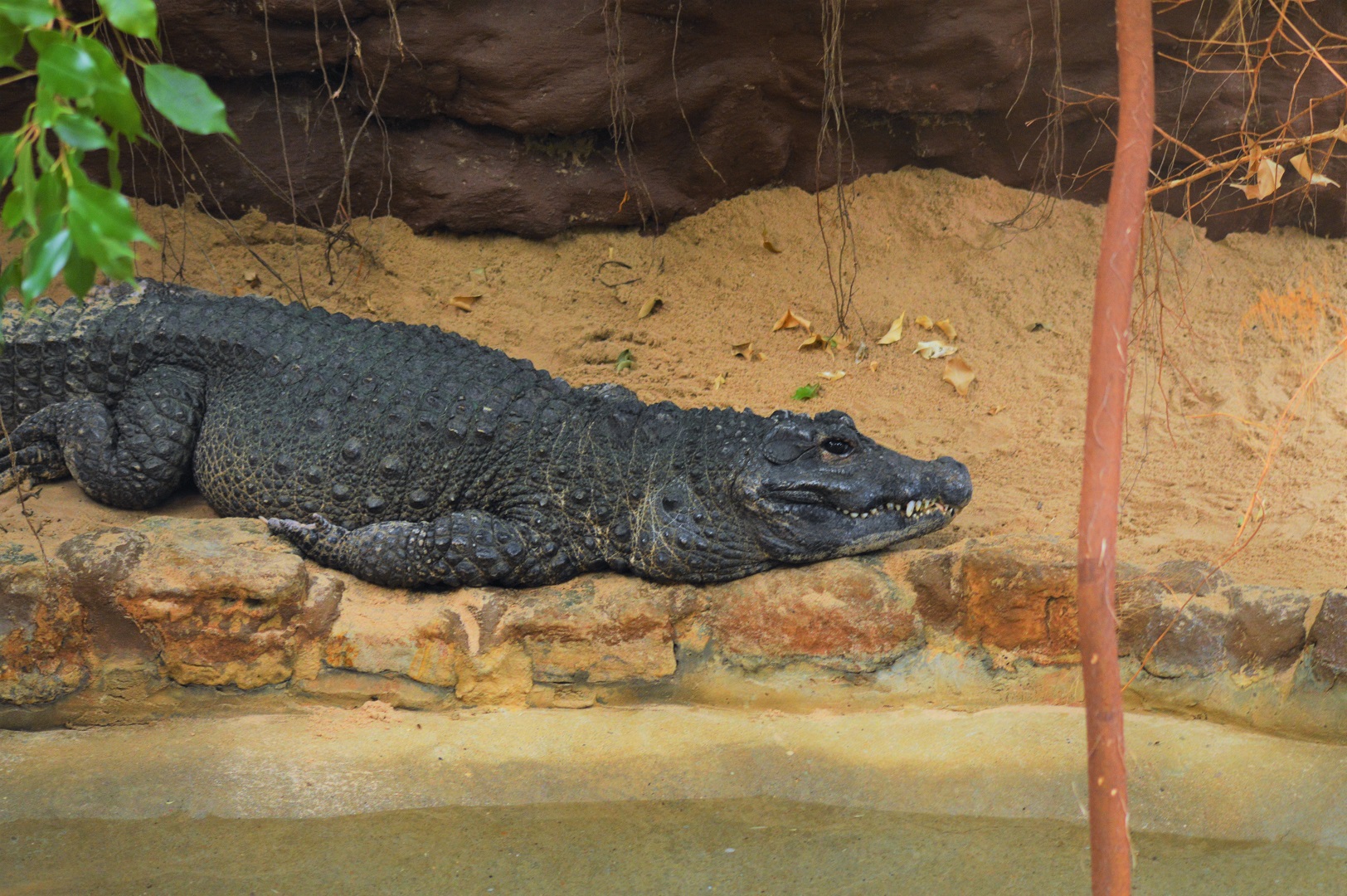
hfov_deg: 19.5
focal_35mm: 105
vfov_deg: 13.0
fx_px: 3925
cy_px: 448
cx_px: 674
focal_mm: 70
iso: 450
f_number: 4
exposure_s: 1/60
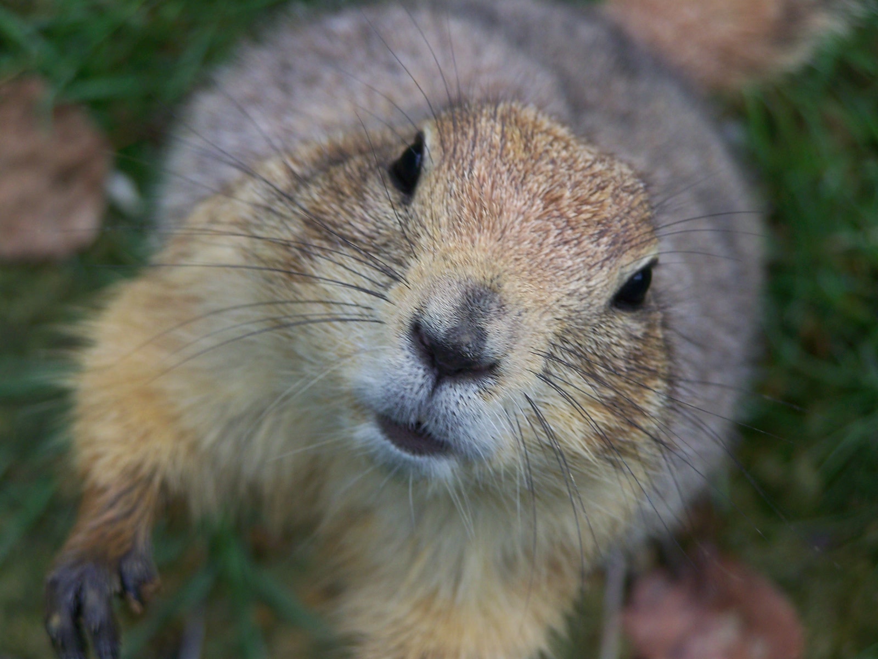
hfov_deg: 12.4
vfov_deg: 9.3
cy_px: 330
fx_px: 4033
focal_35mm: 159
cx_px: 439
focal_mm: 26.4
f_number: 3.3
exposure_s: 1/125
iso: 64
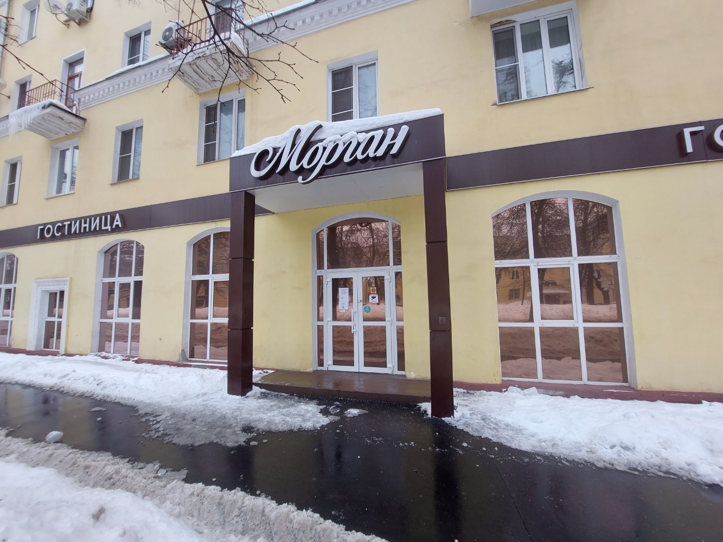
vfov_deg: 89.9
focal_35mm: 13
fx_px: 272
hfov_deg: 106.2
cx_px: 362
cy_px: 271
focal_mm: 1.74
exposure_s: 1/100
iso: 64
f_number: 2.2
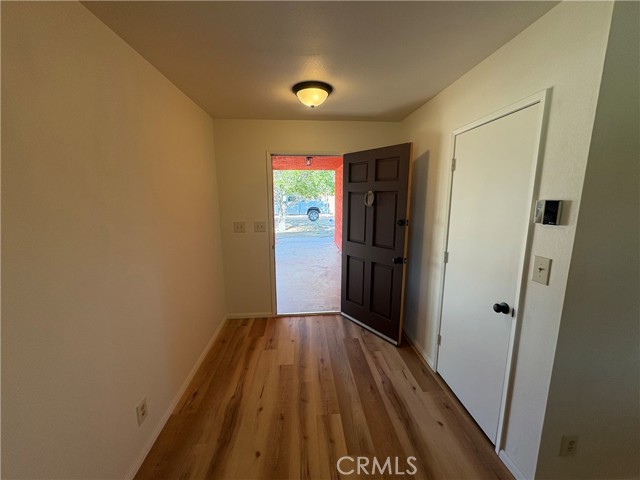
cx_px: 320
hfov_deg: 102.1
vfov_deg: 85.7
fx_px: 259
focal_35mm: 14
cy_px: 240
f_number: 2.2
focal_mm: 2.22
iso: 100
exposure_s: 1/127
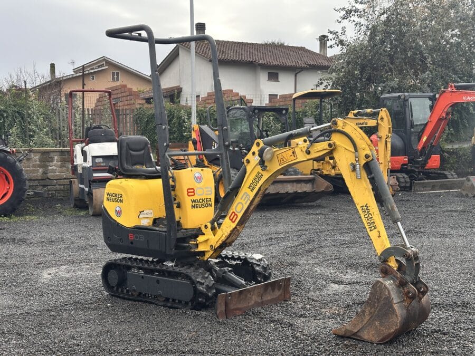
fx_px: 659
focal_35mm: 48
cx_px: 238
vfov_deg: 30.3
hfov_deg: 39.7
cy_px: 178
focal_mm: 6.86
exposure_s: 1/699
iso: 64
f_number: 1.78
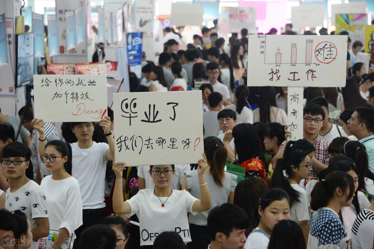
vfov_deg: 10.2
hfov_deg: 15.2
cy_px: 124
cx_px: 187
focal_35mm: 135
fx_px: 1403
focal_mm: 135
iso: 2500
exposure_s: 1/100
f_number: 5.6
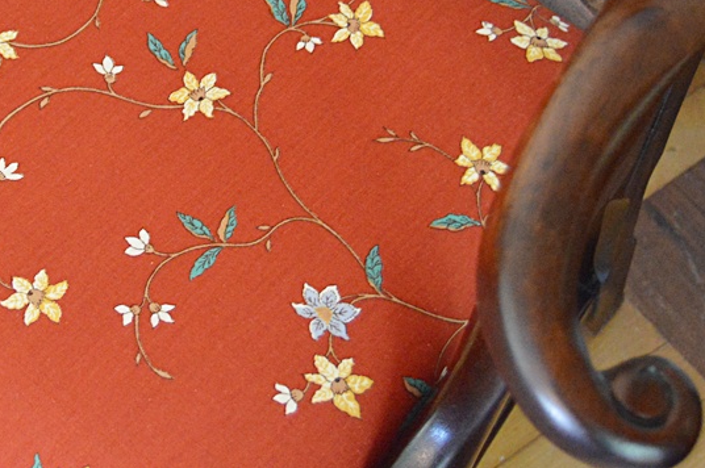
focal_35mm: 84
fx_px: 1643
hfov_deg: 23.6
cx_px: 82
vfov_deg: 16.0
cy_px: 37
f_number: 4.2
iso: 3200
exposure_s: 1/20
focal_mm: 30
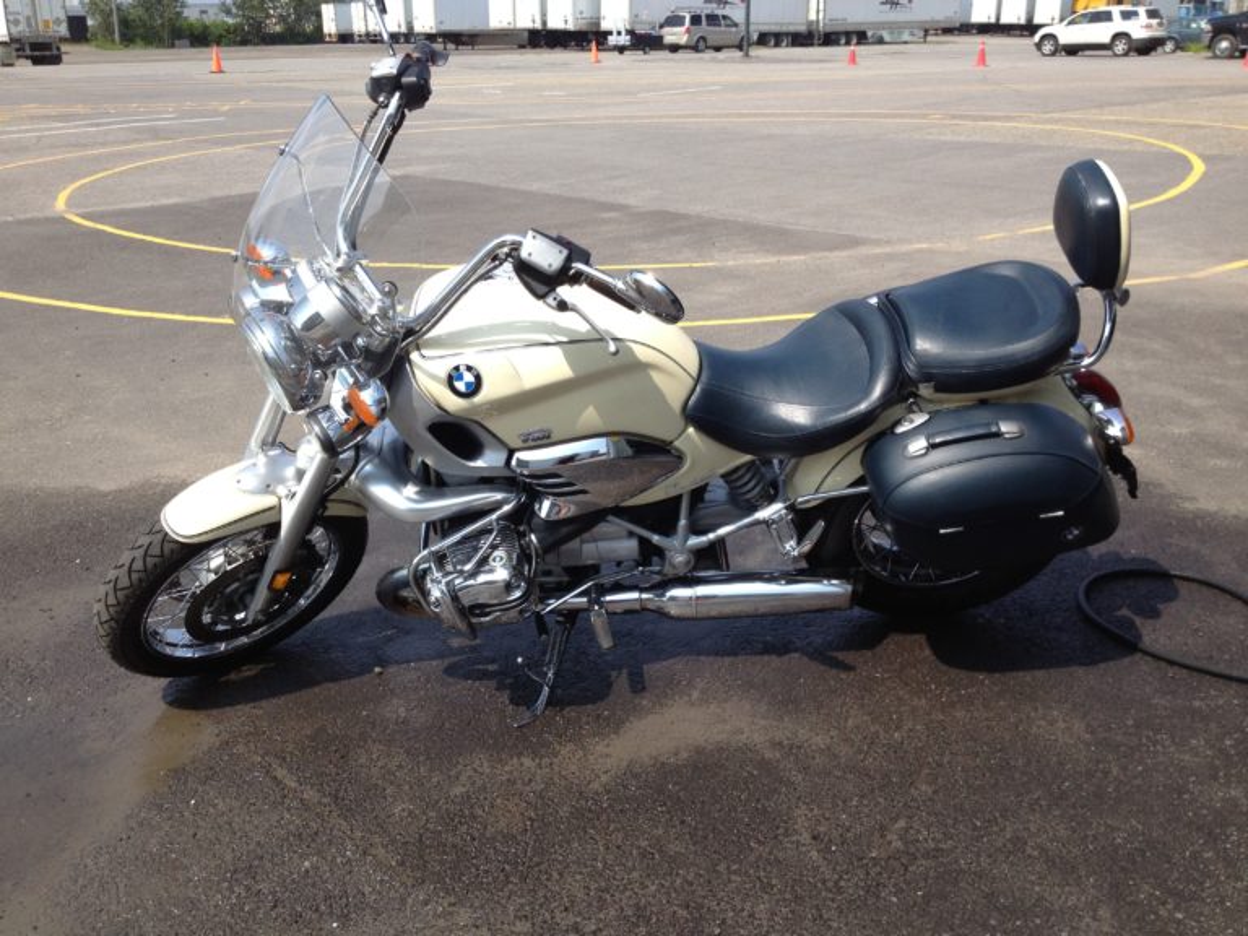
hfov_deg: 52.6
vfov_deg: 40.7
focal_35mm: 35
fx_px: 1262
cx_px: 624
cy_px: 468
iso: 50
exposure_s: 1/1175
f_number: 2.4
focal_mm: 4.28
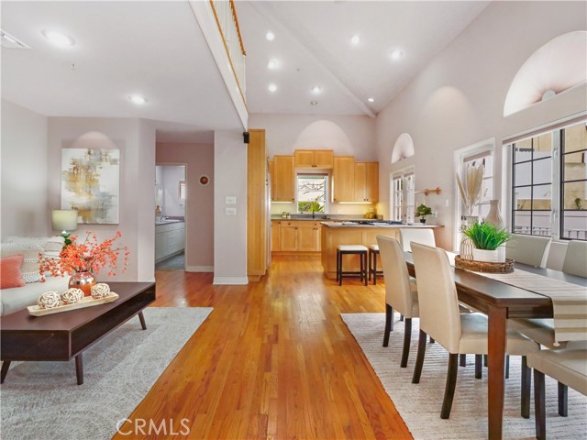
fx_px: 271
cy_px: 220
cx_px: 294
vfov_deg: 78.1
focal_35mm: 16
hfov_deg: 94.5
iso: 3200
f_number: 8
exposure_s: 1/60
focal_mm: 8
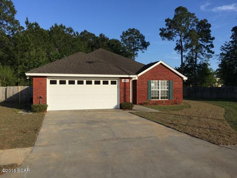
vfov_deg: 48.2
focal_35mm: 29
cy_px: 89
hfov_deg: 61.7
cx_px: 118
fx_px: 199
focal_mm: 4.15
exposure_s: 1/2083
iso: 32
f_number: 2.2
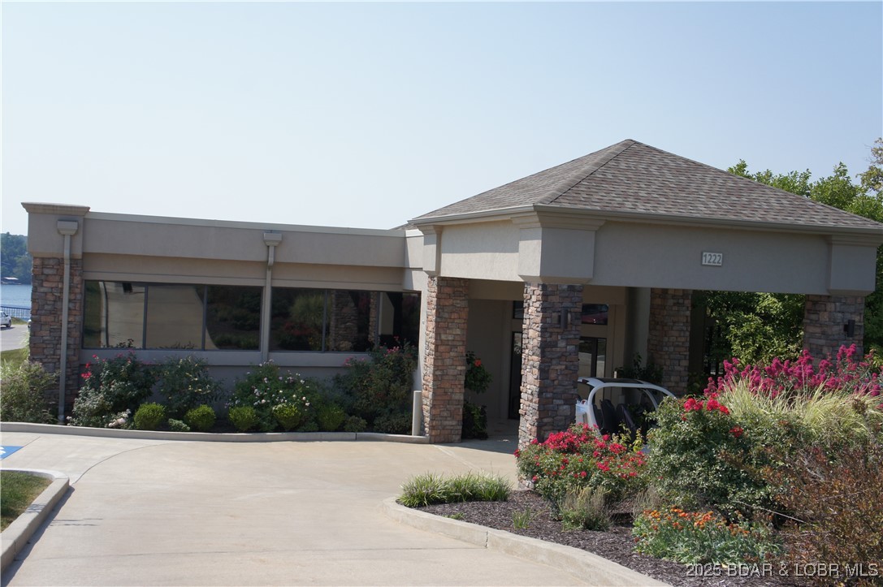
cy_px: 294
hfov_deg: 49.6
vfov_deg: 34.2
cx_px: 442
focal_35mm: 39
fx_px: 956
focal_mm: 26
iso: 200
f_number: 8
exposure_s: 1/500
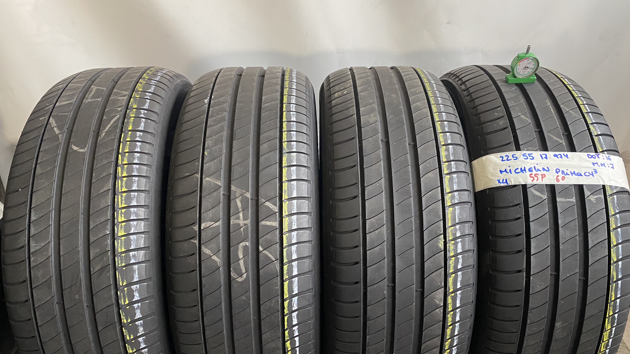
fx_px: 484
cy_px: 188
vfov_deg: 40.2
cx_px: 322
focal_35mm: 29
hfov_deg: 66.1
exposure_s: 1/60
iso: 250
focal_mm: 4.25
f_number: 1.8
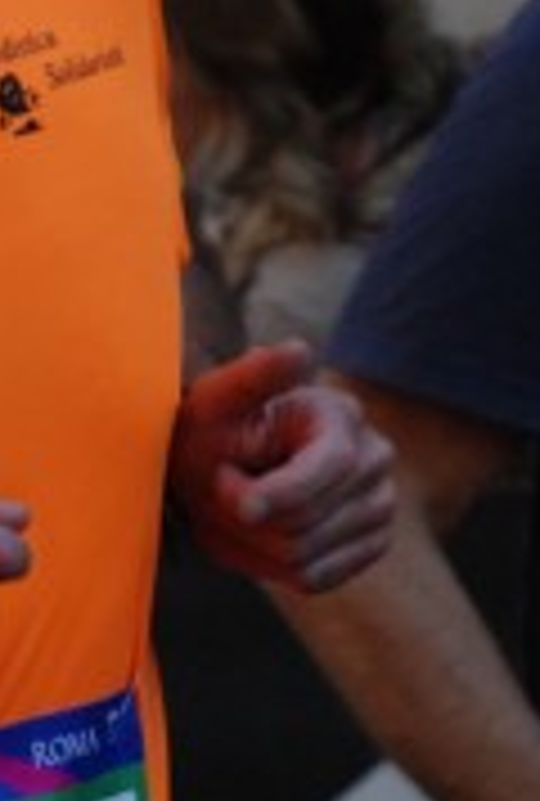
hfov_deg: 2.2
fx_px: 14080
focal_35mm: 631
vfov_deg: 3.3
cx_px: -191
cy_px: 360
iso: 1000
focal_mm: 125
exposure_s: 1/1250
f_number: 5.6
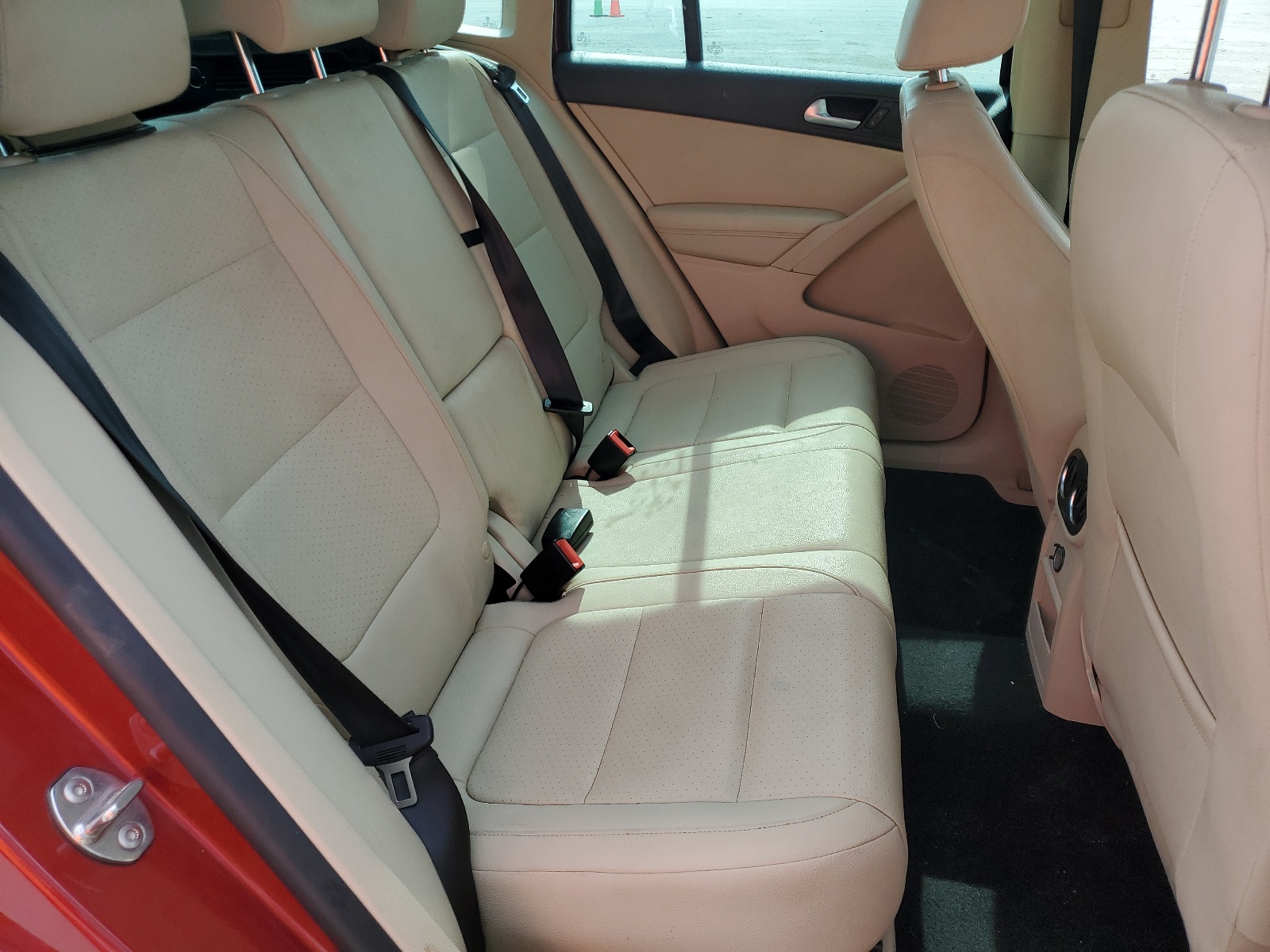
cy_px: 476
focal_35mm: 26
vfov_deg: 53.1
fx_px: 954
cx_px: 635
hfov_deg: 67.3
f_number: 1.5
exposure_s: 1/1000
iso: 50
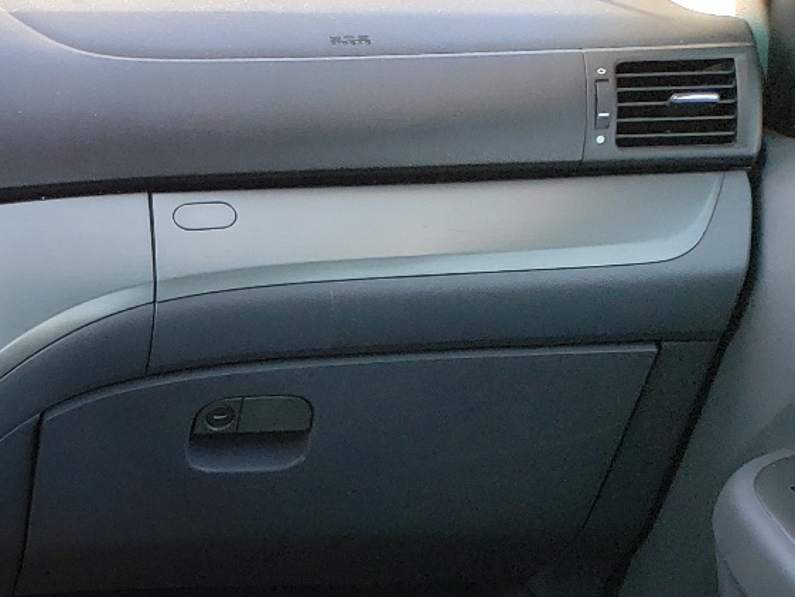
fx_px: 1700
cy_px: 813
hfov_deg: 23.0
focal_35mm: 74
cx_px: -274
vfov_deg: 18.3
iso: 50
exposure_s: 1/189
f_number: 1.5
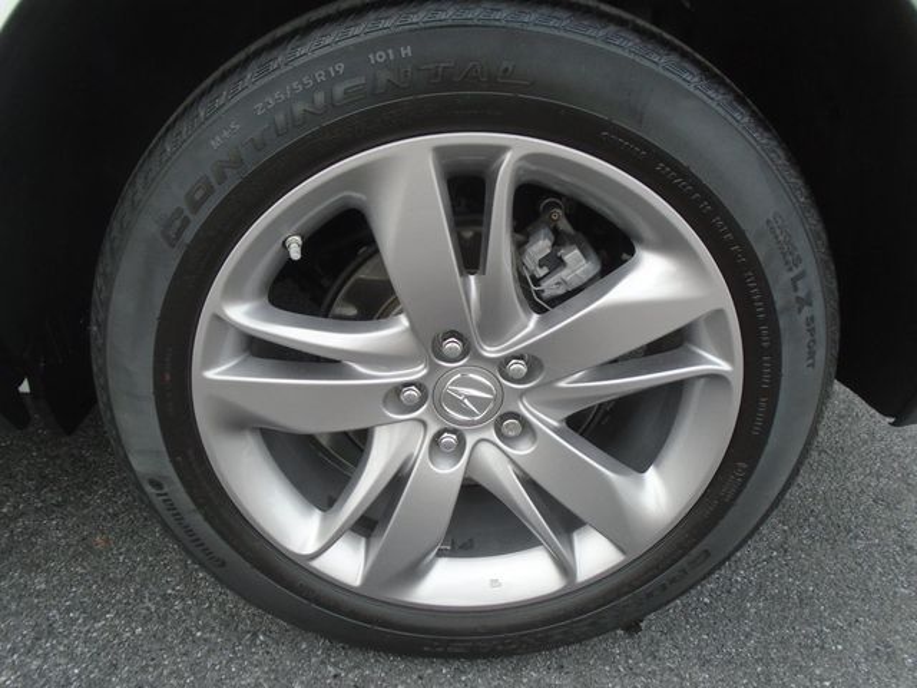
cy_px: 344
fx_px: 689
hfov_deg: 67.3
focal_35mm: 26
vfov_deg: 53.1
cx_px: 458
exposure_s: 1/200
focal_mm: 4.6
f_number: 3.2
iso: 100
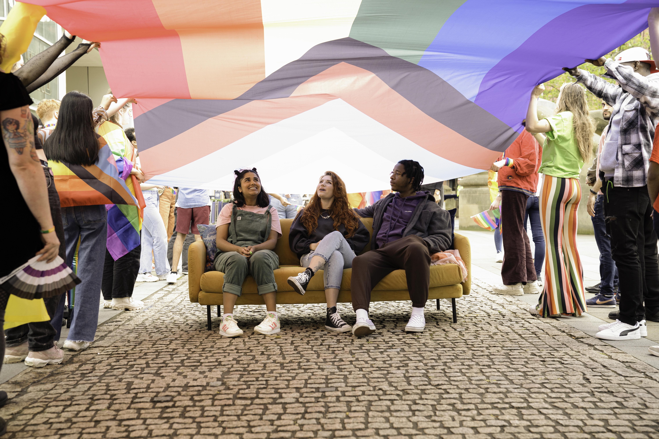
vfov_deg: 27.5
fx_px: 897
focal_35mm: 49
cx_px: 330
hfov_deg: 40.3
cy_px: 220
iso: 320
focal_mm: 49
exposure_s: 1/200
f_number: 4
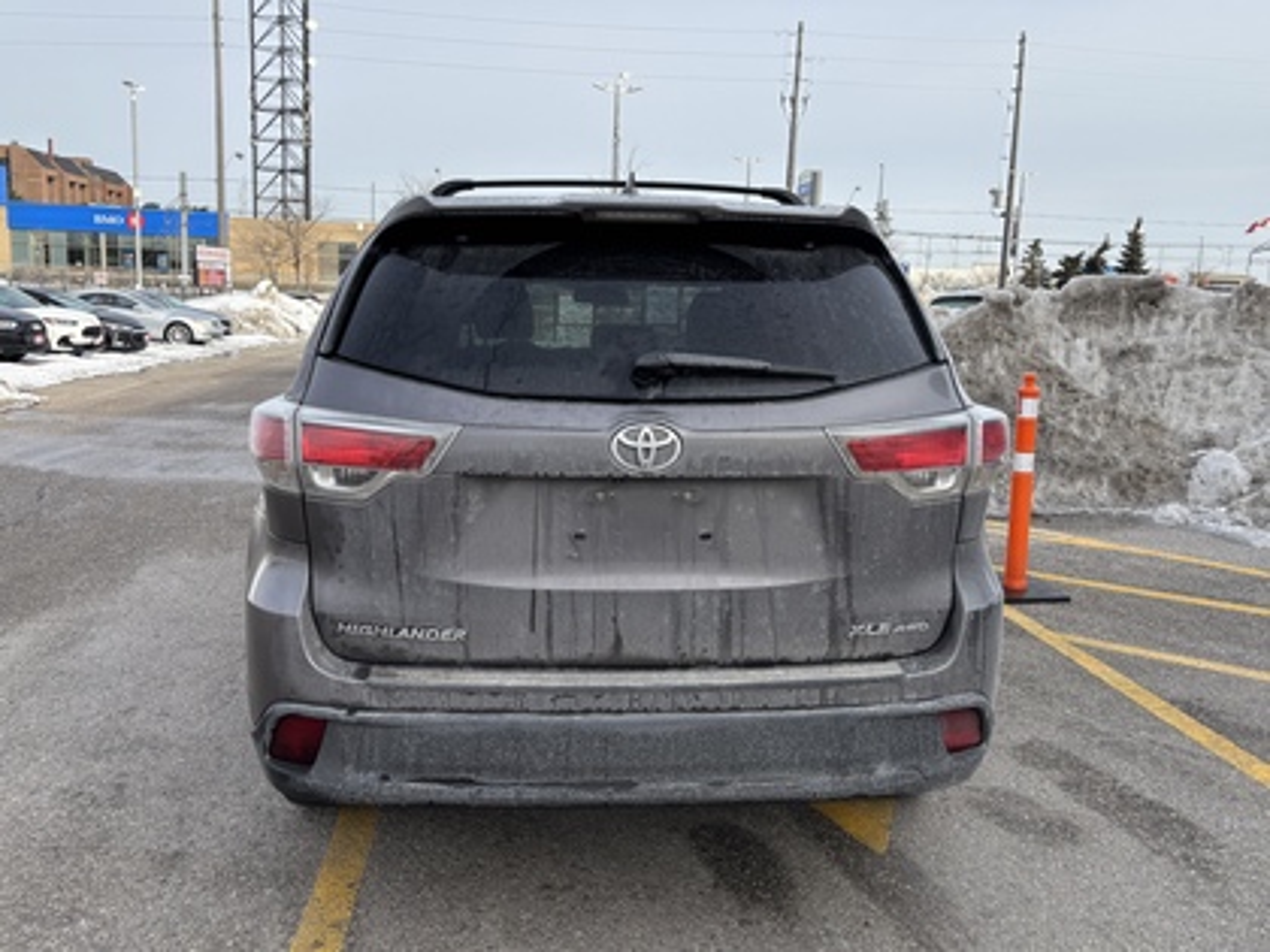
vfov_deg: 53.1
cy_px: 476
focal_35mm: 26
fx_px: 954
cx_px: 635
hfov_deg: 67.3
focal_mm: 5.96
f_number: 1.6
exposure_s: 1/1876
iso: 50
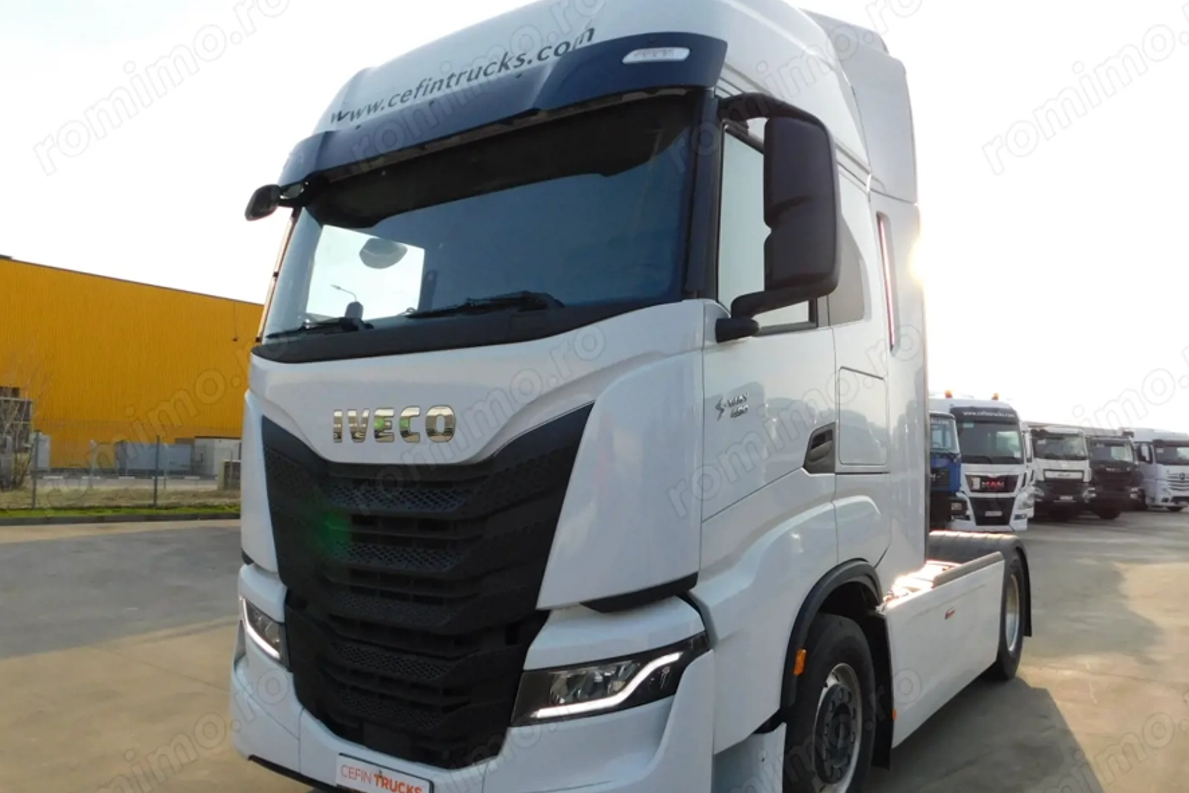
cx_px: 623
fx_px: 892
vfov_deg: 47.9
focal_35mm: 27
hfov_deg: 67.3
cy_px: 436
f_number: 3
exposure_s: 1/800
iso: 125
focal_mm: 4
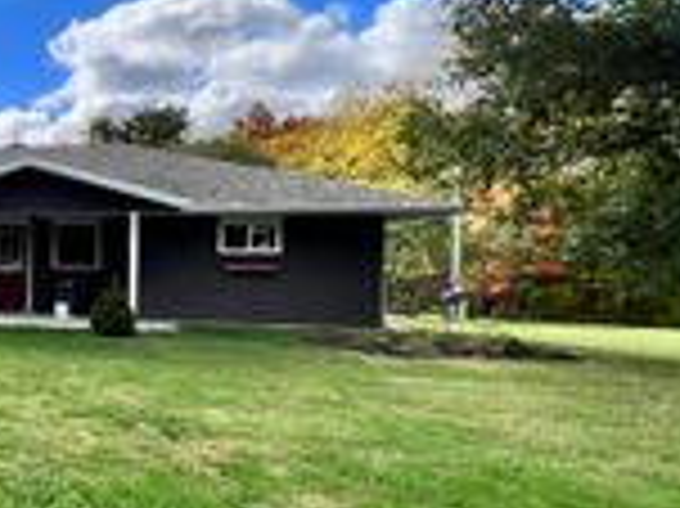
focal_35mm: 37
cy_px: 267
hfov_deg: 35.8
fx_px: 726
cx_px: -182
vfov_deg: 38.6
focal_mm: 1.57
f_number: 1.8
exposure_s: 1/1908
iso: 32
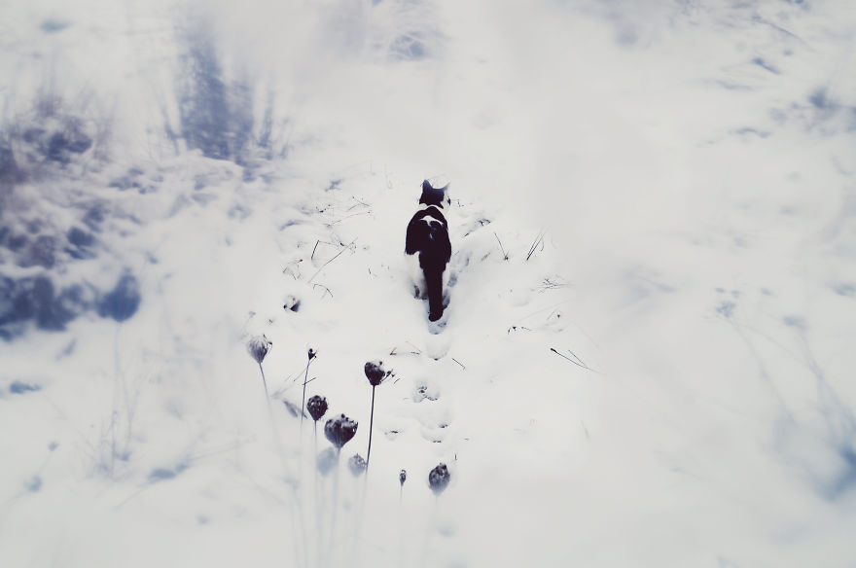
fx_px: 1068
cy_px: 284
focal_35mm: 45
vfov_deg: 29.8
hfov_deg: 43.7
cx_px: 428
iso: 100
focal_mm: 30
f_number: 11
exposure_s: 1/100
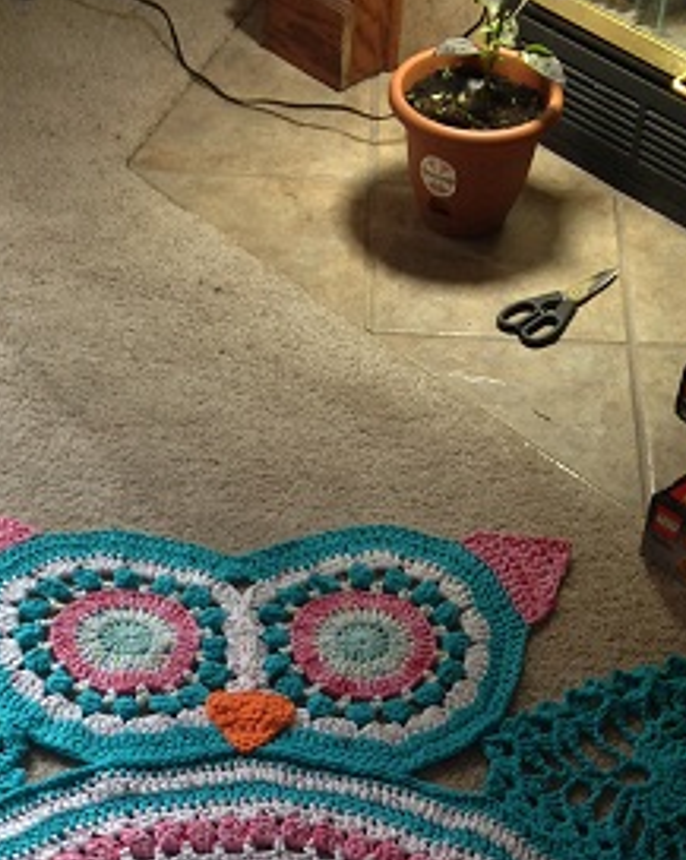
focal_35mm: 79
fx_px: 2008
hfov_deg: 19.4
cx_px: 303
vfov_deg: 23.1
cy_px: 882
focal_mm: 4.12
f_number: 2.4
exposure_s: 1/20
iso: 80
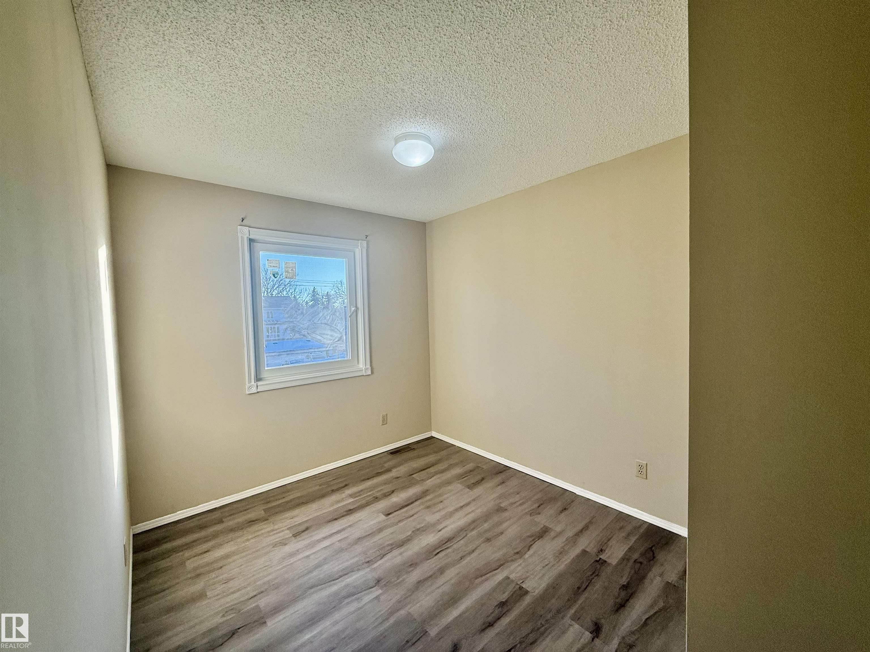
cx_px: 435
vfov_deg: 85.7
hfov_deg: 102.1
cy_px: 326
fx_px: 352
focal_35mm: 14
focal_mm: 2.22
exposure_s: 1/120
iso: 100
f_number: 2.2
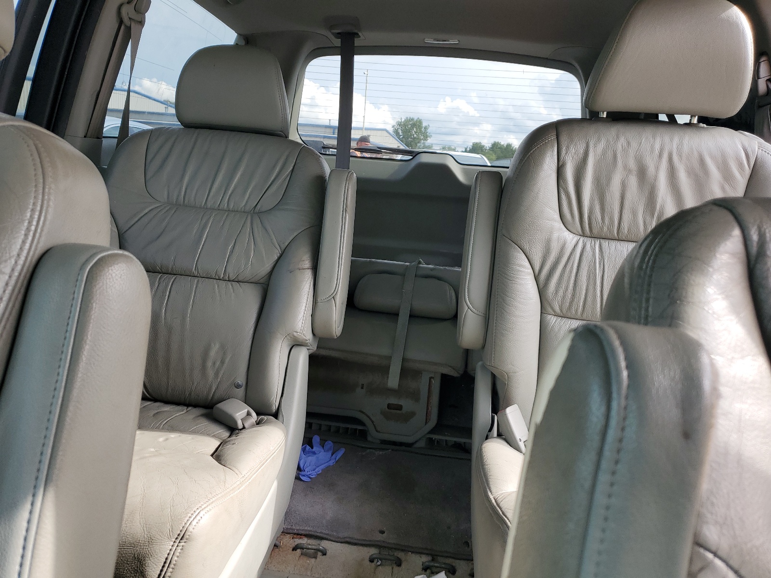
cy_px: 289
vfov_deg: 53.1
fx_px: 579
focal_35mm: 26
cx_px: 386
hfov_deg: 67.3
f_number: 1.5
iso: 50
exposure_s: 1/417
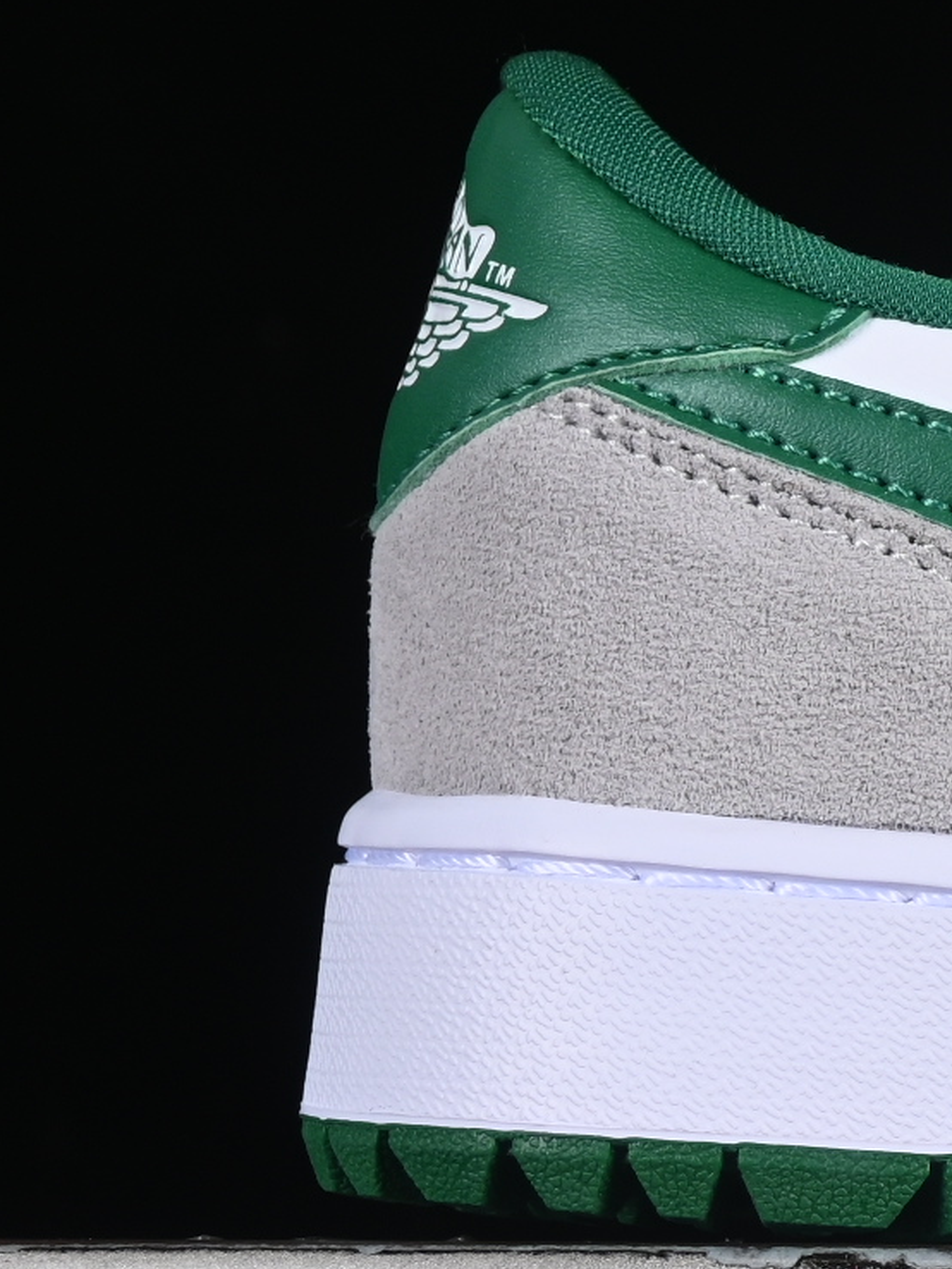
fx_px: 9968
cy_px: 279
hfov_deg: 5.3
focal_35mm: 272
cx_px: 1959
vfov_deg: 7.3
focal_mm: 50
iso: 160
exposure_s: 1/80
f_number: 8
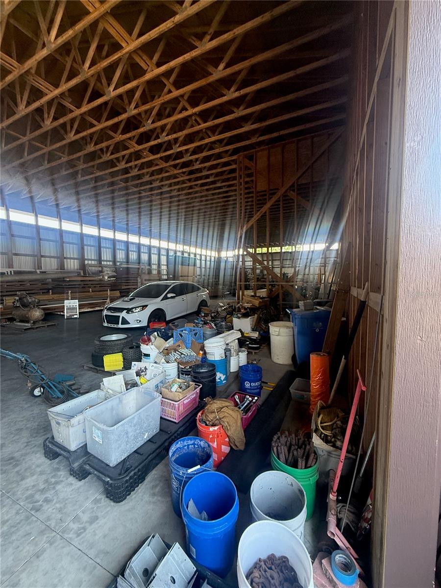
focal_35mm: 14
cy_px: 294
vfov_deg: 102.1
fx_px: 238
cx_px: 220
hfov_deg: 85.7
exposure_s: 1/99
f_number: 2.2
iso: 200
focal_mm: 2.22
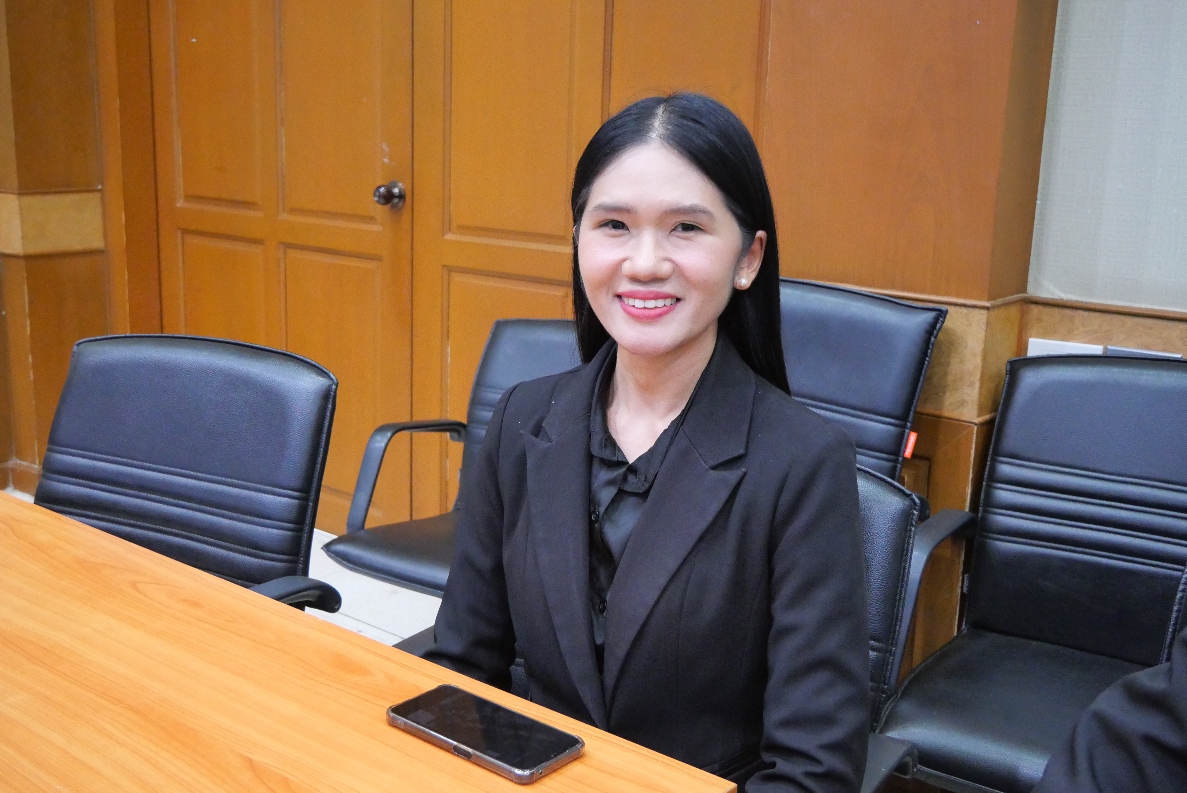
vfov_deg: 36.0
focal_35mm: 37
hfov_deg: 51.9
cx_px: 594
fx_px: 1221
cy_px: 396
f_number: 3.9
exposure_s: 1/50
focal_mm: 18
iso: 3200
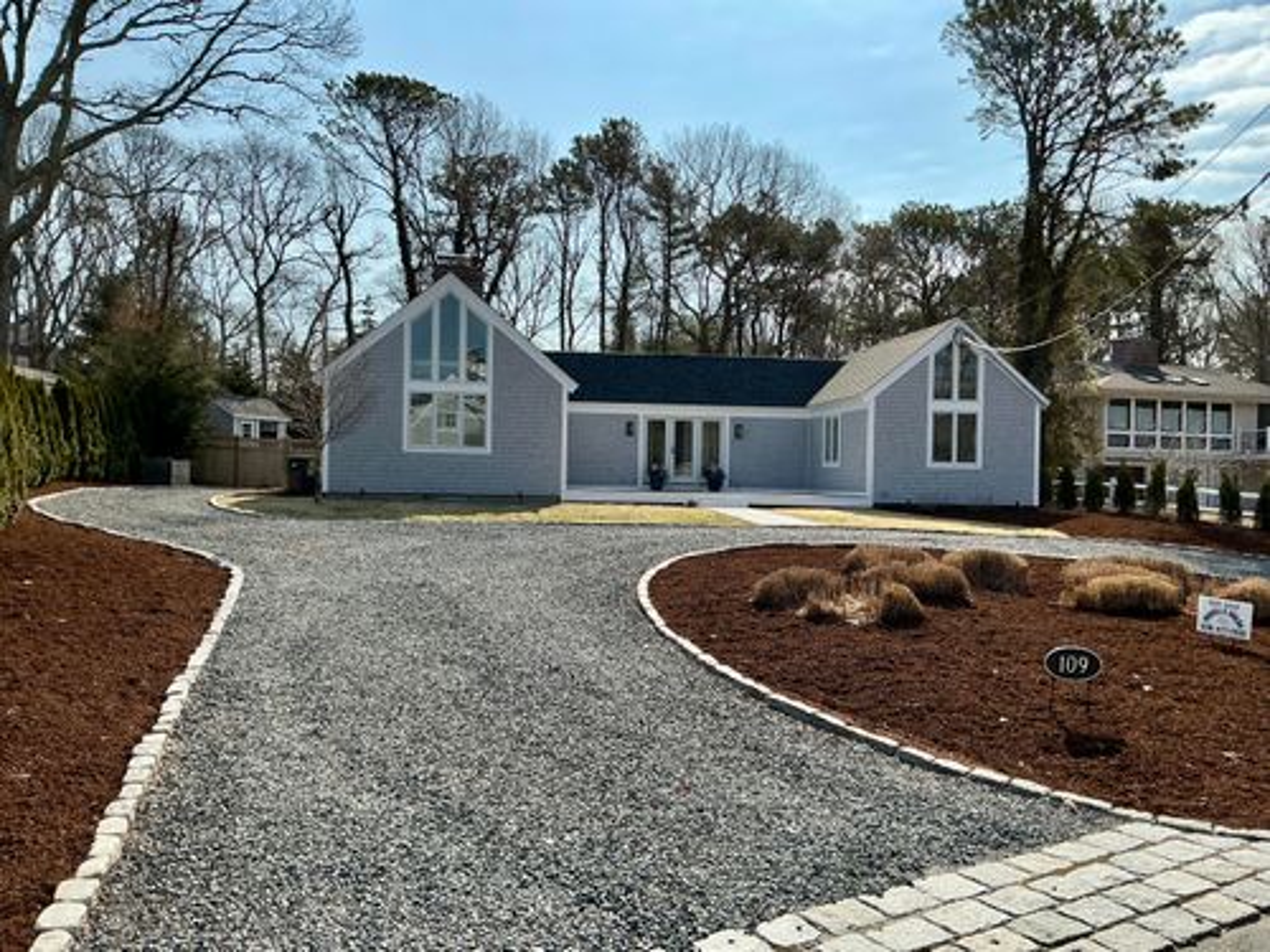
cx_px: 635
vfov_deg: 49.7
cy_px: 476
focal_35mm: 28
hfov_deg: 63.4
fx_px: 1027
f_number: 1.8
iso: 25
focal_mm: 3
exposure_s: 1/2427
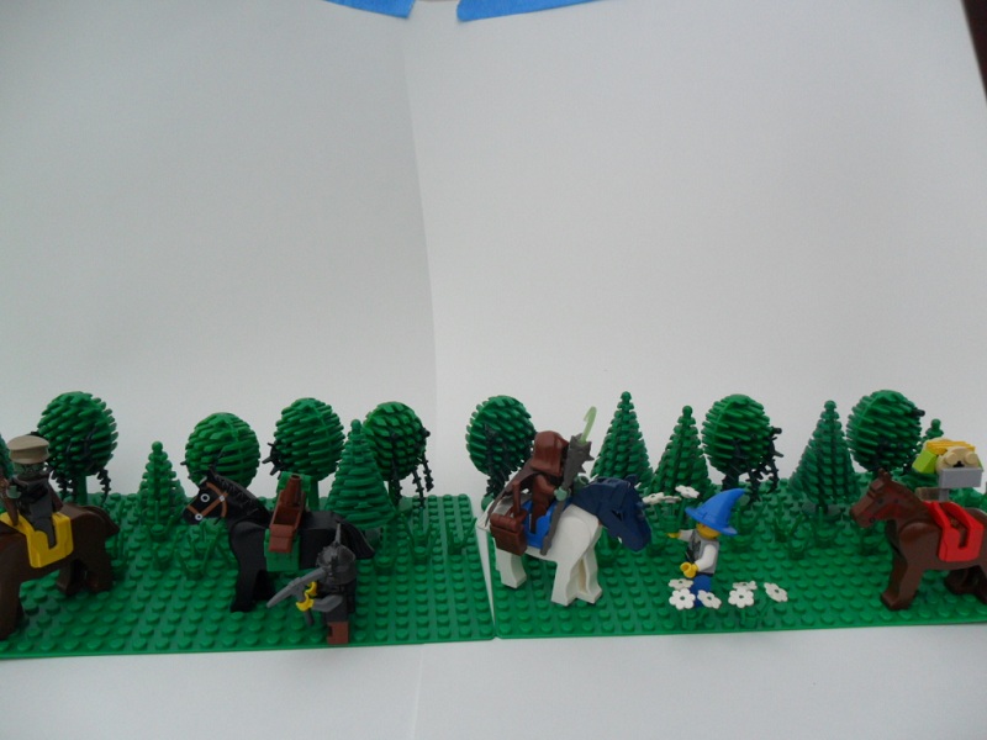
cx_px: 494
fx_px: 770
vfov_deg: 51.4
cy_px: 370
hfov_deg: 65.3
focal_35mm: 27
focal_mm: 4.9
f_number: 8.9
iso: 100
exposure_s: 1/250
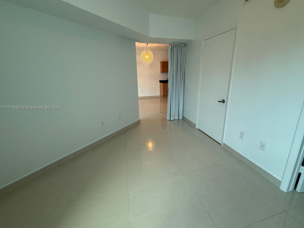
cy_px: 108
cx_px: 159
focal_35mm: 15
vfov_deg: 81.7
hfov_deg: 98.1
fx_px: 132
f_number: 2.2
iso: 200
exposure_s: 1/60
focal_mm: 2.22
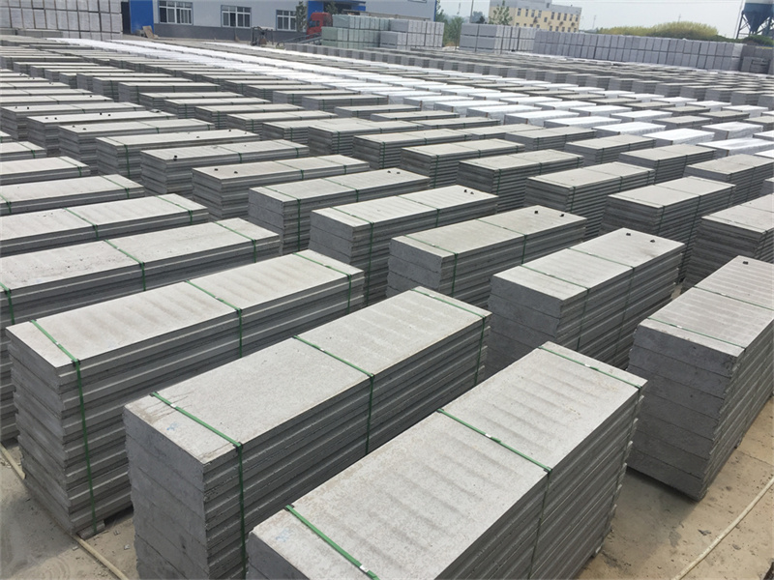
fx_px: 648
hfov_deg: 61.7
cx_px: 387
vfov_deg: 48.2
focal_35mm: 29
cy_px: 290
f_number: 2.2
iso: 32
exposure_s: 1/2639
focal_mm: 4.15
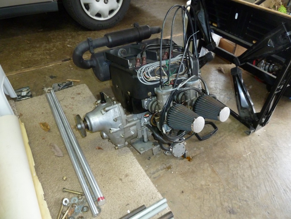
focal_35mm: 25
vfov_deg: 54.9
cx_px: 146
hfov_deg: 69.4
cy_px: 110
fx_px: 210
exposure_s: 1/30
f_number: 3.3
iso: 320
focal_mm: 4.1
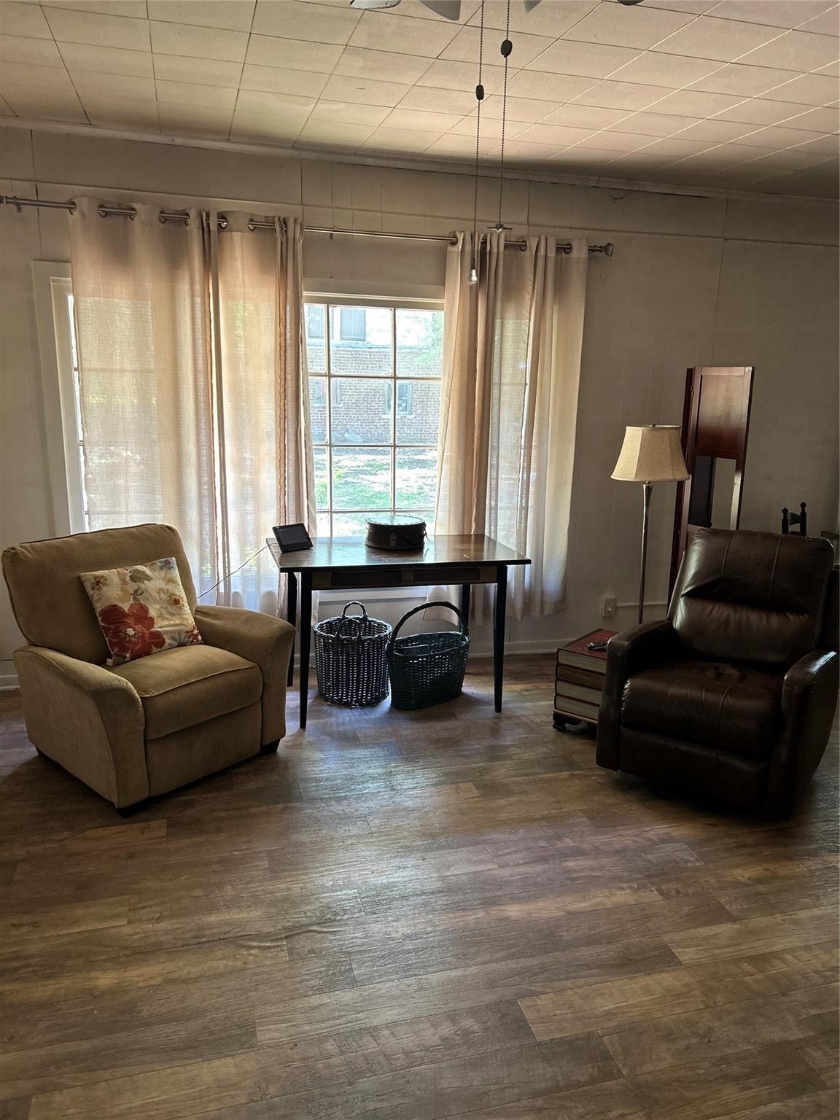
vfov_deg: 67.3
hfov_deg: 53.1
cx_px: 420
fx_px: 841
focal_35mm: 26
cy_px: 560
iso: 125
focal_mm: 5.7
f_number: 1.5
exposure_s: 1/60
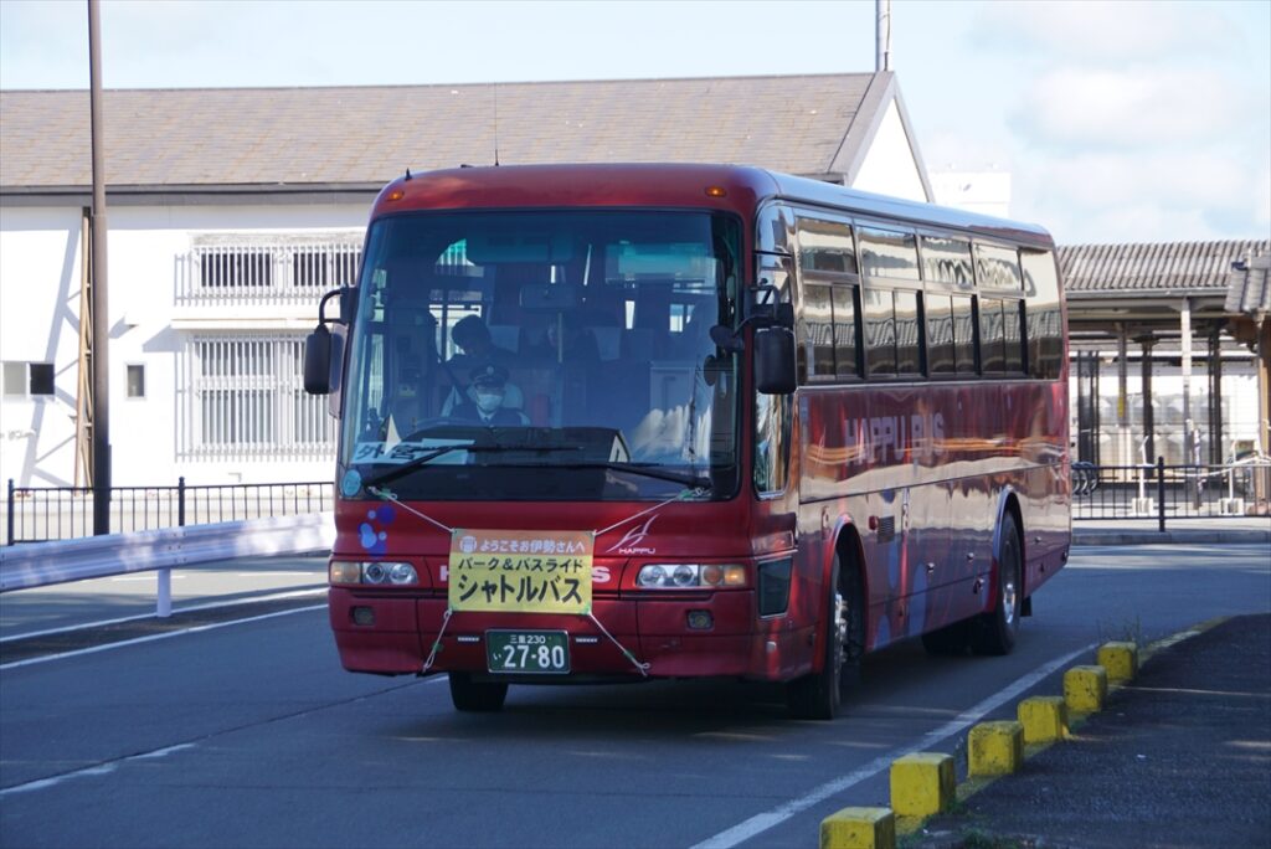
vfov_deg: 12.2
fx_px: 3974
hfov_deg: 18.2
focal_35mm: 112
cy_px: 424
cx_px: 636
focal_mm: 75
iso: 100
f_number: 6.3
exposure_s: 1/200
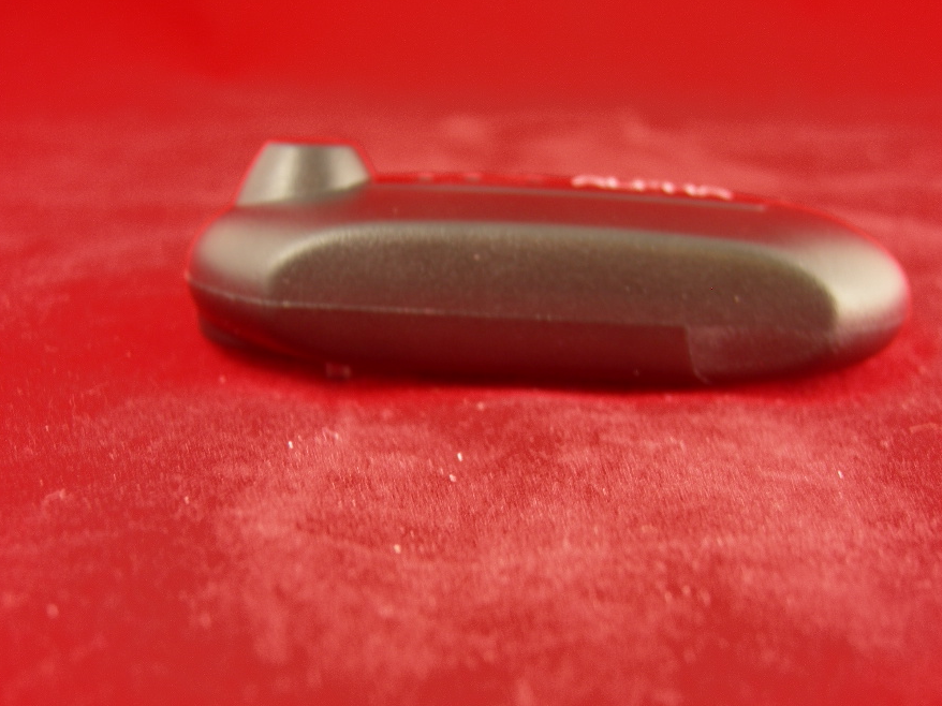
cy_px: 355
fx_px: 1143
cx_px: 503
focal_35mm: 42
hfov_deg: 44.8
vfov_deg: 34.3
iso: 64
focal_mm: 7.5
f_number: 2.7
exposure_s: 1/13.8
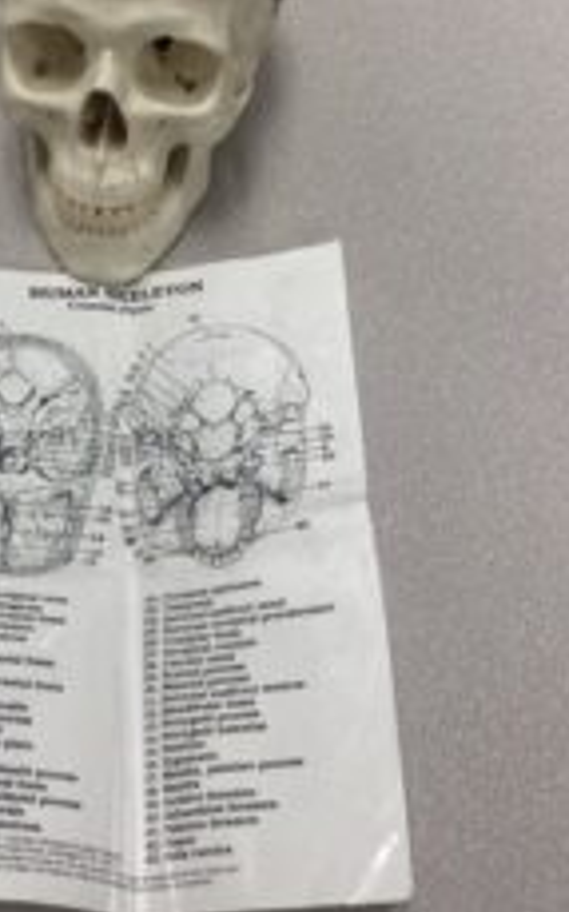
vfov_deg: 44.1
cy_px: 352
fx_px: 1117
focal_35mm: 45
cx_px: 127
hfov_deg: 28.1
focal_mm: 4.25
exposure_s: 1/120
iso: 125
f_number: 1.8
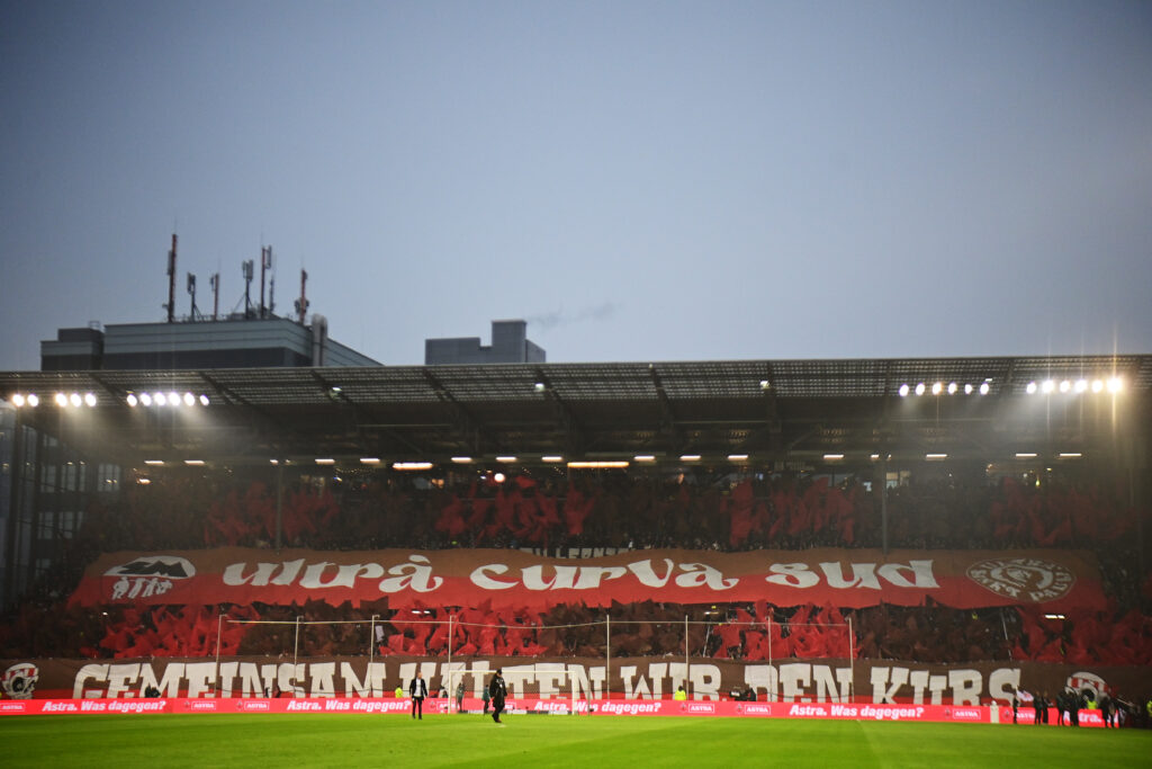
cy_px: 384
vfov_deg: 24.2
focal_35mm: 56
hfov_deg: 35.6
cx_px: 576
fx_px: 1792
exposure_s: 1/2000
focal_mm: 56
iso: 2000
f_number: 2.8
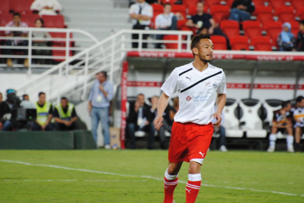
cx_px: 152
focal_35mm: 450
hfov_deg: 4.6
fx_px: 3804
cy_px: 102
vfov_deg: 3.1
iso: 400
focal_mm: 300
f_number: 5.6
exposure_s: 1/100
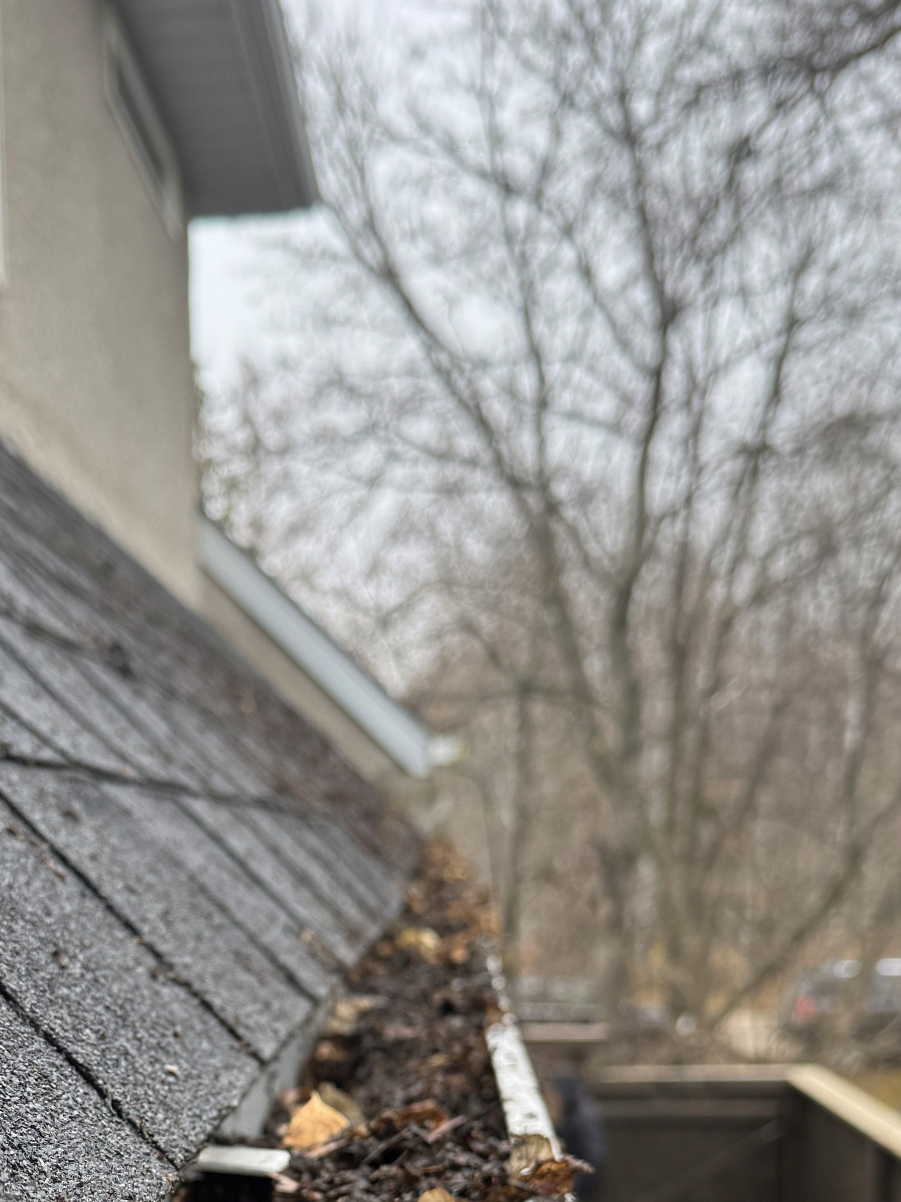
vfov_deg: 36.1
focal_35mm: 50
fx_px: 1735
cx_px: 224
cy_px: 1062
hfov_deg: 28.7
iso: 100
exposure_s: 1/121
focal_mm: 6.76
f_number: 1.78
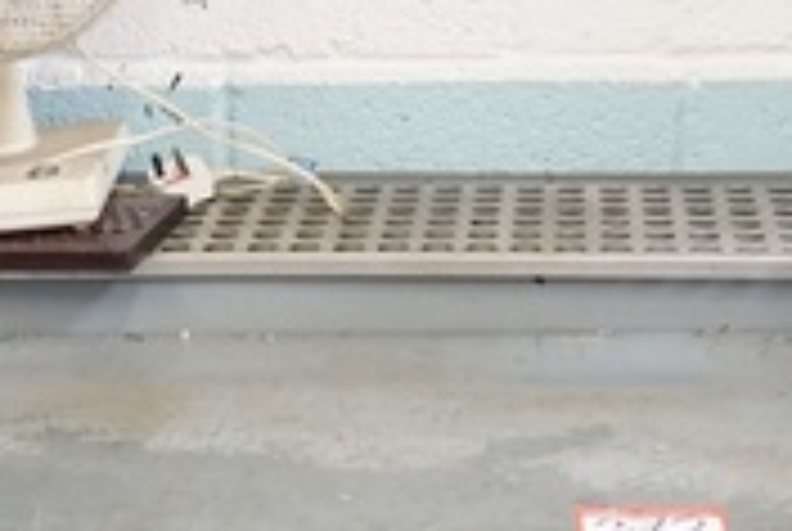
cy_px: 891
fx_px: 2160
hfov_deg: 20.7
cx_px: 225
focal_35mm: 98
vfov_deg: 13.0
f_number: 4
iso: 1600
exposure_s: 1/160
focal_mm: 16
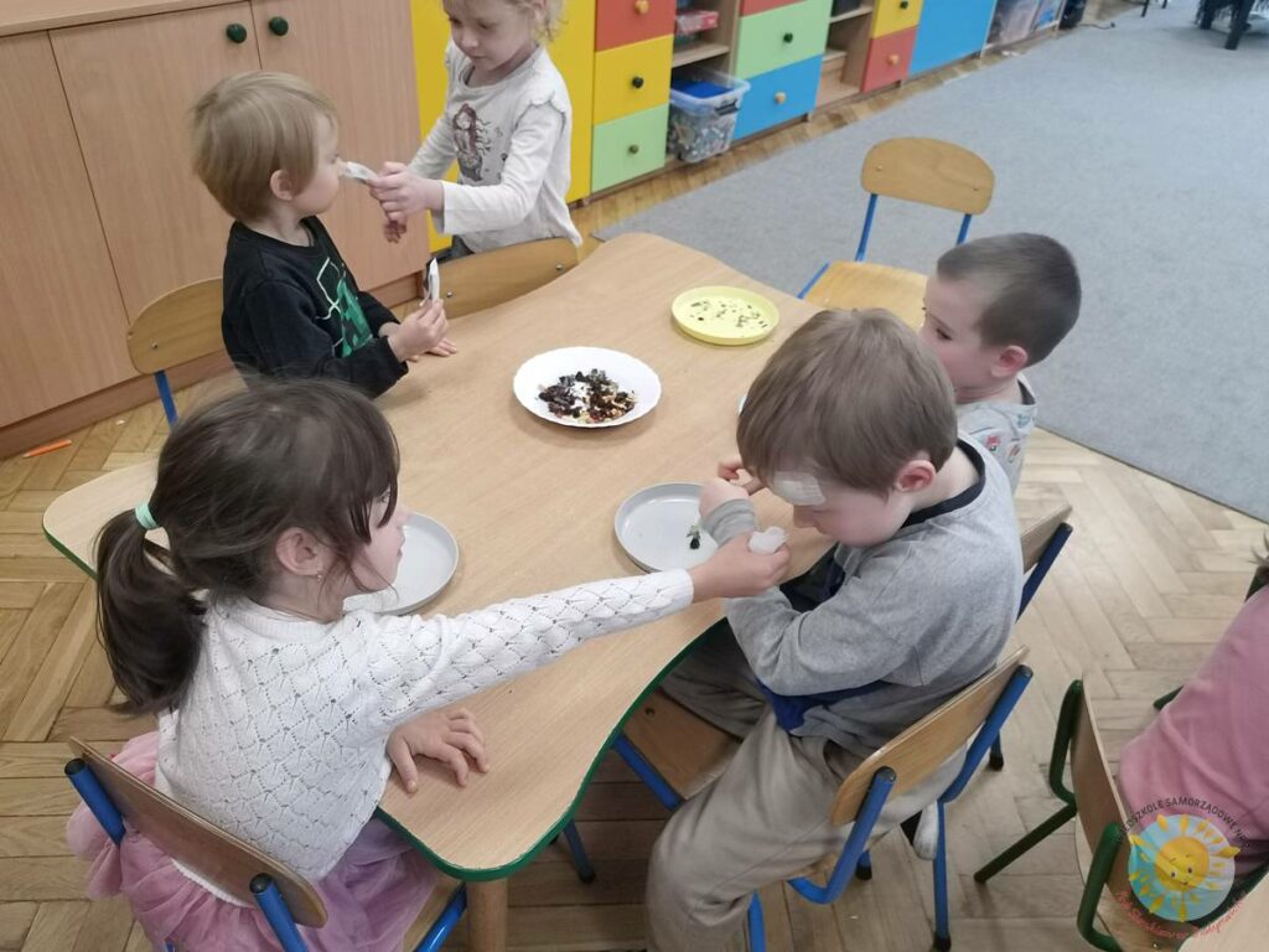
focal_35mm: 27
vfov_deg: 51.4
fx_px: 990
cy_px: 476
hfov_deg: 65.3
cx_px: 634
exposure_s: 1/100
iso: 320
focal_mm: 5.58
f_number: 1.8
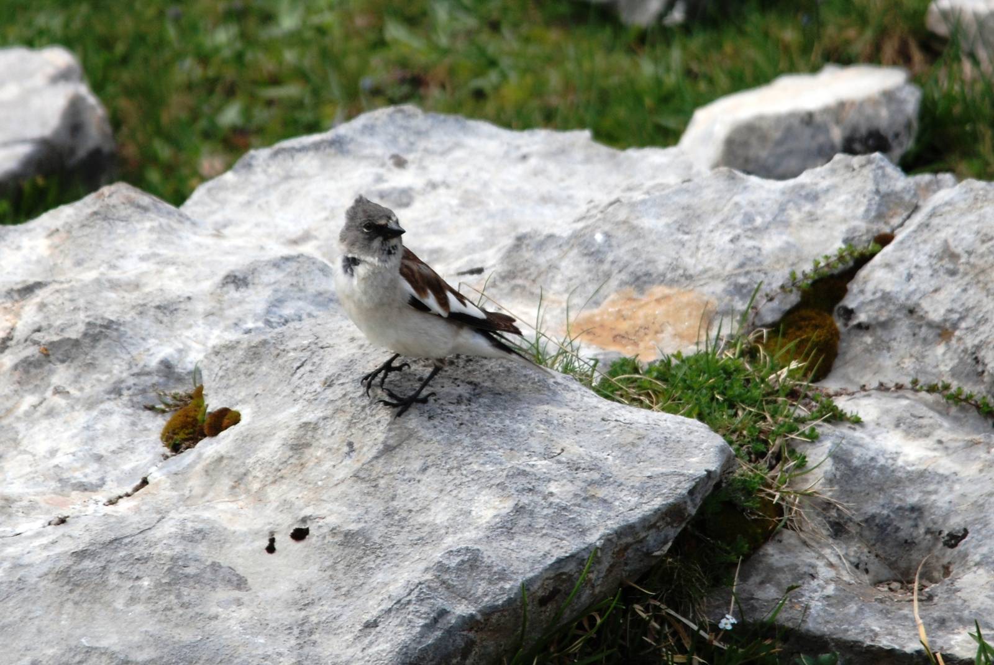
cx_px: 497
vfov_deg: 1.8
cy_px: 332
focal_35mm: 750
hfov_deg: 2.7
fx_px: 20733
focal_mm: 500
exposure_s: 1/500
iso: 250
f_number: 6.3
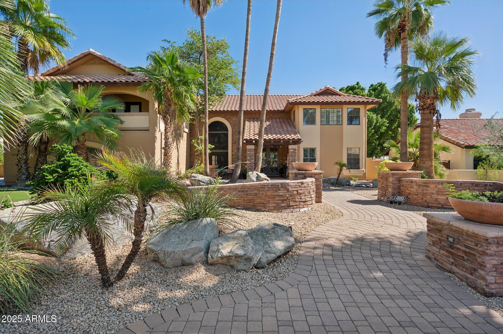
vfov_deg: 68.8
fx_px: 244
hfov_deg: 91.7
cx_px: 252
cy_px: 167
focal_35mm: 18
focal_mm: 17.5
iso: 320
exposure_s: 1/500
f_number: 8
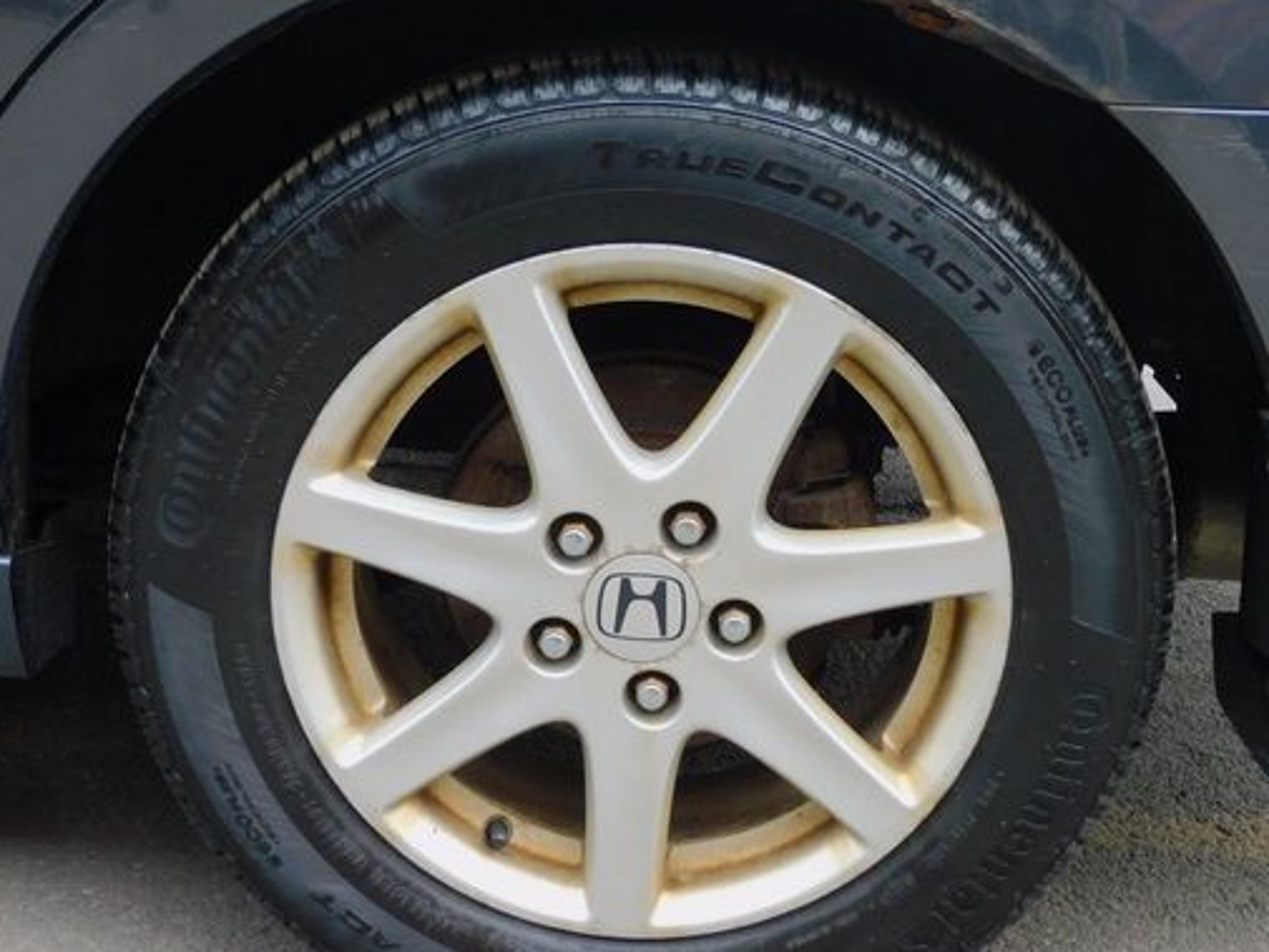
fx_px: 2090
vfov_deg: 25.7
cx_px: 706
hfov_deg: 33.7
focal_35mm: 57
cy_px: 500
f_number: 4
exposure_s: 1/100
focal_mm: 8.1
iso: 125
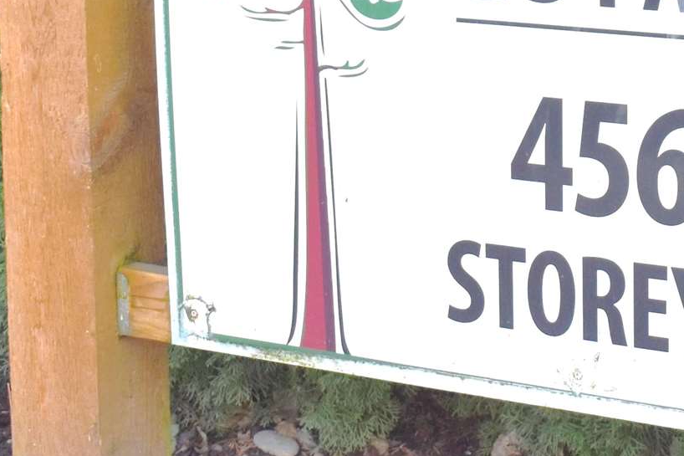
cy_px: -143
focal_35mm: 124
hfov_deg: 16.3
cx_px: 604
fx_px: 2355
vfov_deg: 10.8
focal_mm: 22
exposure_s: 1/250
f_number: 3.8
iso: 400
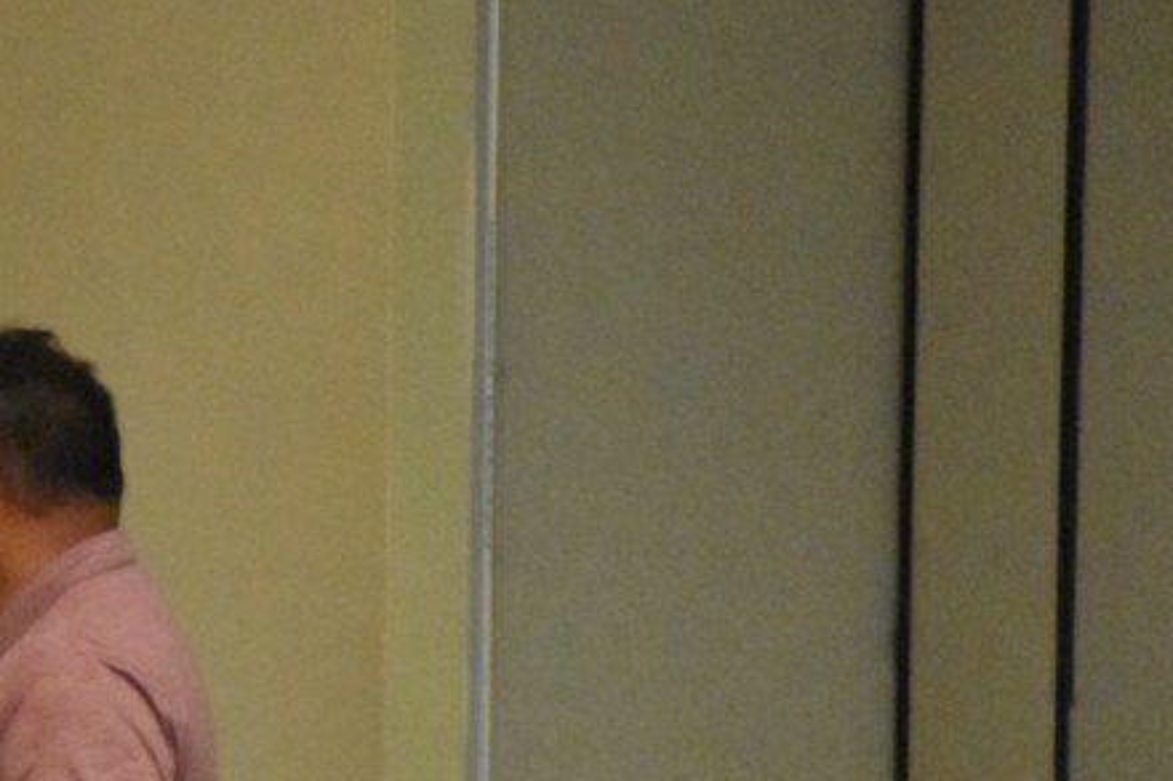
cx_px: -128
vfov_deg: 3.3
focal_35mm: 412
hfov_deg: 5.0
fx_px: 13429
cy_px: 701
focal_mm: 105
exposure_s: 1/100
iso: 12800
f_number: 5.6
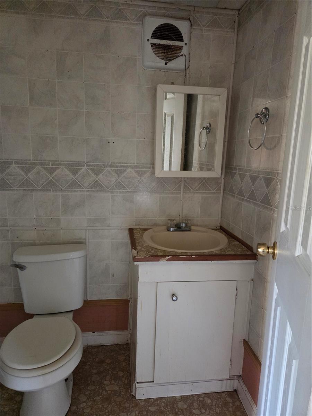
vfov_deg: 73.9
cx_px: 156
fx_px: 276
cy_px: 208
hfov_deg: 58.9
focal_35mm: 23
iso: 2000
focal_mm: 5.4
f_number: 1.8
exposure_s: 1/120
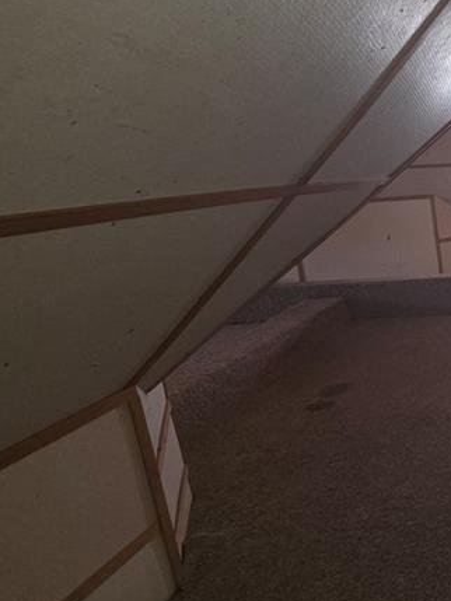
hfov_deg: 29.5
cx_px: 661
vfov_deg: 58.3
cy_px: 284
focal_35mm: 31
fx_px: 538
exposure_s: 1/60
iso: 125
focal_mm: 2.2
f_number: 1.9
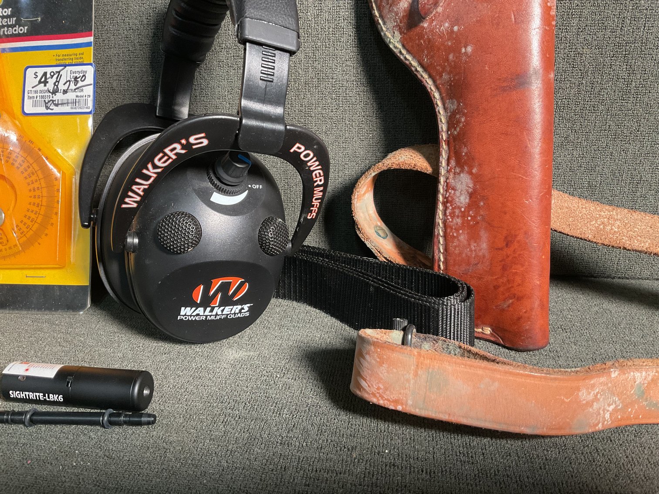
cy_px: 247
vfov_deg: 48.2
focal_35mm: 29
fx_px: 552
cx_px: 330
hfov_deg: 61.7
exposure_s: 1/60
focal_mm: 3
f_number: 1.8
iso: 200
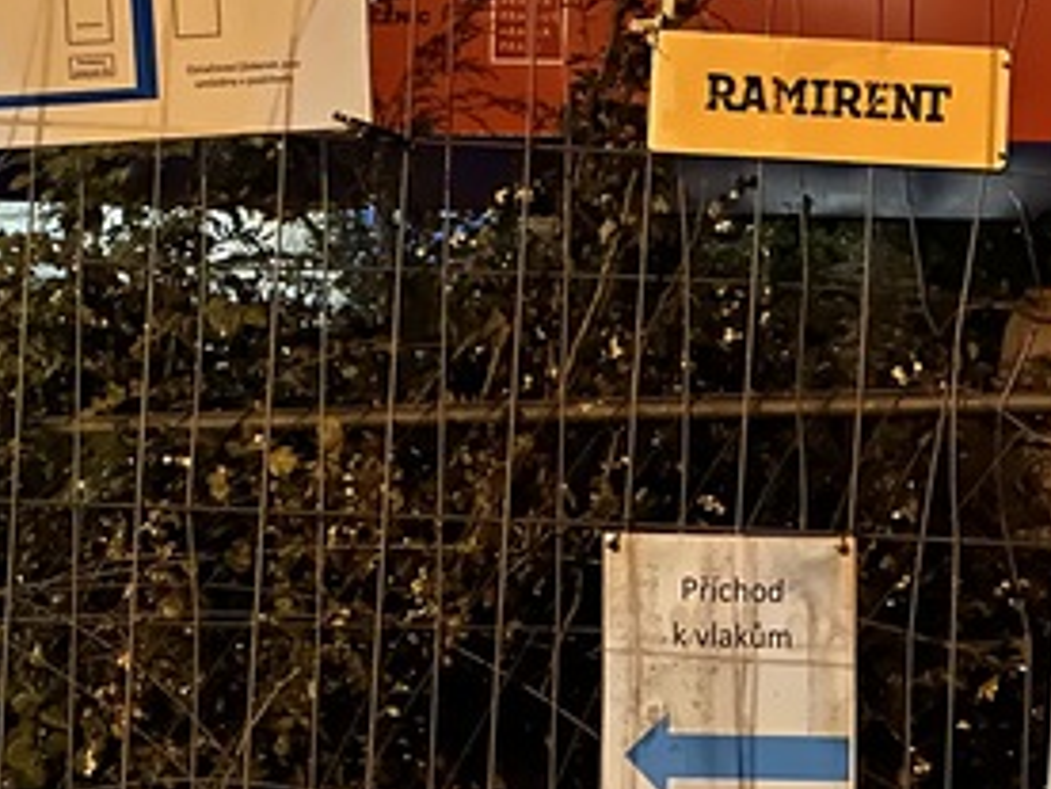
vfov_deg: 8.7
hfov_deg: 11.5
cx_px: 80
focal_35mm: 171
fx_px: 5192
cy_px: 248
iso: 1250
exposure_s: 1/8
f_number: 2.8
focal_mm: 9
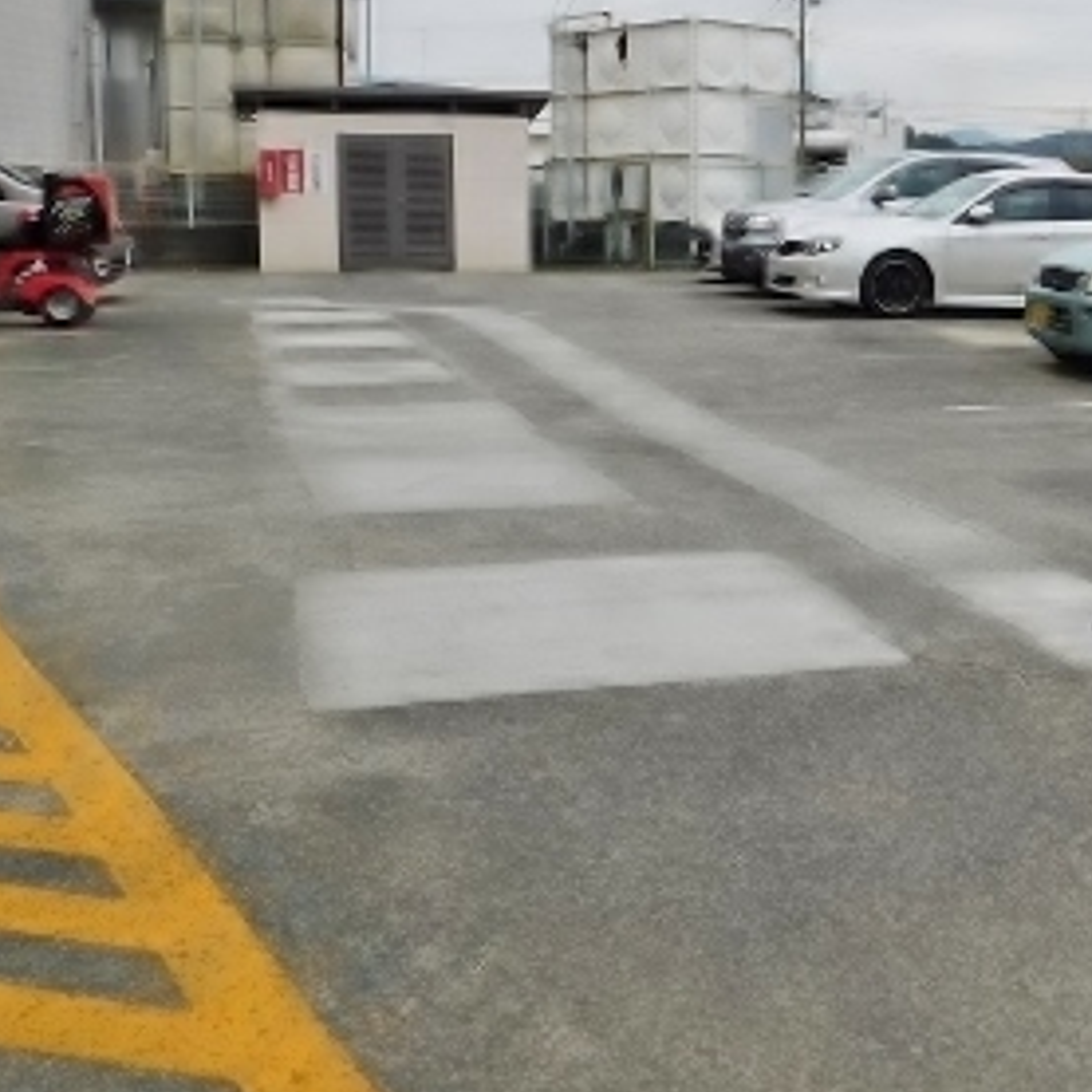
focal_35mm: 47
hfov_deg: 35.0
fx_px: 1677
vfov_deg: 35.9
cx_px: 867
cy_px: 418
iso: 125
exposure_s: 1/500
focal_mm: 4
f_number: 3
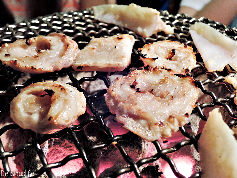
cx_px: 118
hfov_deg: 46.8
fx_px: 274
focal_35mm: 40
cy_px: 89
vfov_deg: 36.0
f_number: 3.5
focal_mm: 8.6
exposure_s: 1/13
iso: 450
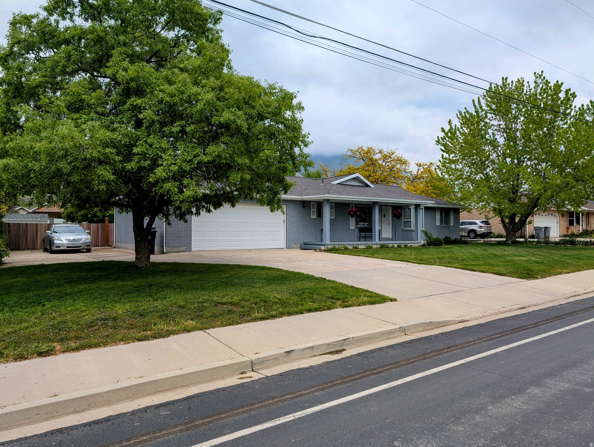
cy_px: 224
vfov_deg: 56.9
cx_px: 297
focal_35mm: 24
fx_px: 412
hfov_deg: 71.5
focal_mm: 6.9
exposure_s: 1/1232
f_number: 1.68
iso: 22
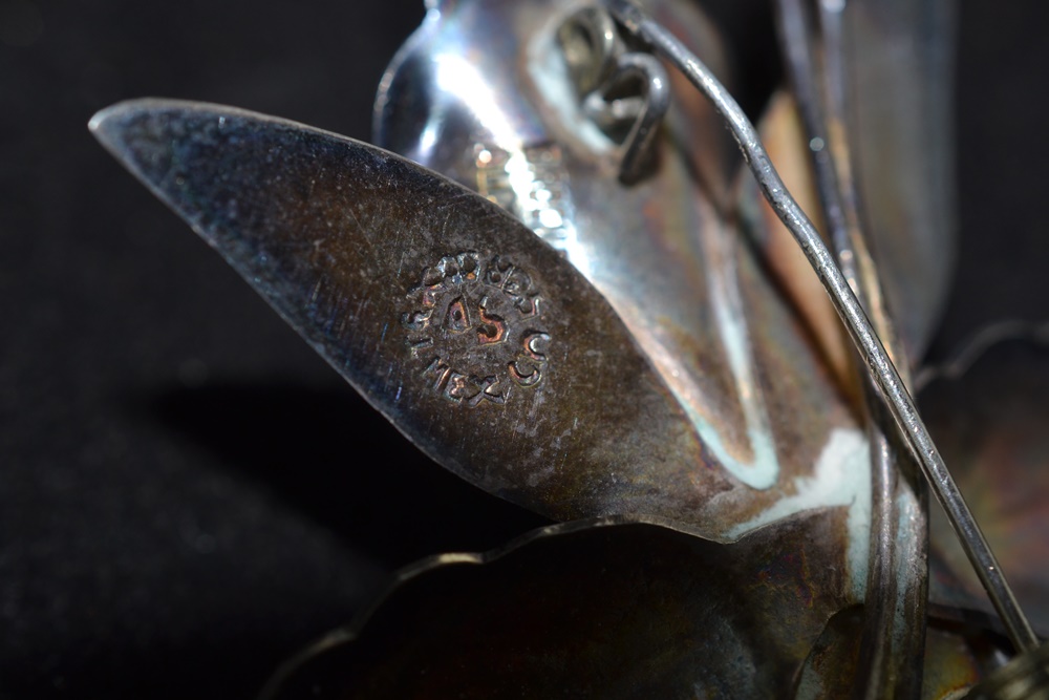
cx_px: 524
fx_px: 1748
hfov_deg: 33.4
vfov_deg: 22.6
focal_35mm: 60
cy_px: 350
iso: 100
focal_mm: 40
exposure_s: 1/60
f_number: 8
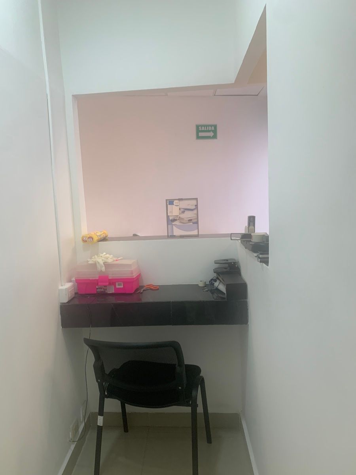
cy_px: 238
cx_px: 178
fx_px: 357
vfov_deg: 67.3
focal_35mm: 26
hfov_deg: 53.1
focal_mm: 4.25
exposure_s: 1/120
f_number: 1.8
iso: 80
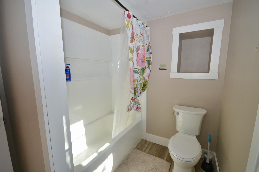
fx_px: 108
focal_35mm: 15
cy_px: 86
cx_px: 130
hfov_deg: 100.4
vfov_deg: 77.2
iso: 250
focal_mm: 10
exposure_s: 1/125
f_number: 5.6
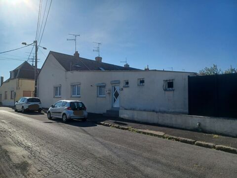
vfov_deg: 54.9
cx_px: 118
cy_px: 89
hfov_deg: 69.4
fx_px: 171
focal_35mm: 25
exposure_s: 1/909
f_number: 1.8
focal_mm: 4.6
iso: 32
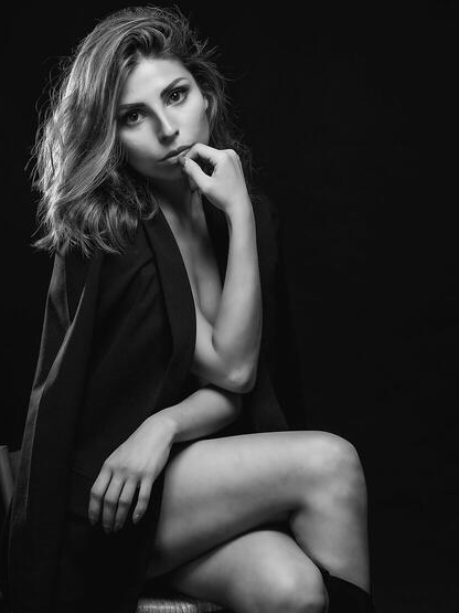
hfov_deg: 15.7
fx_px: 1663
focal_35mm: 94
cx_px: 226
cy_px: 314
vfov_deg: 20.9
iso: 200
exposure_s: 1/100
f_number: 11
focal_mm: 110
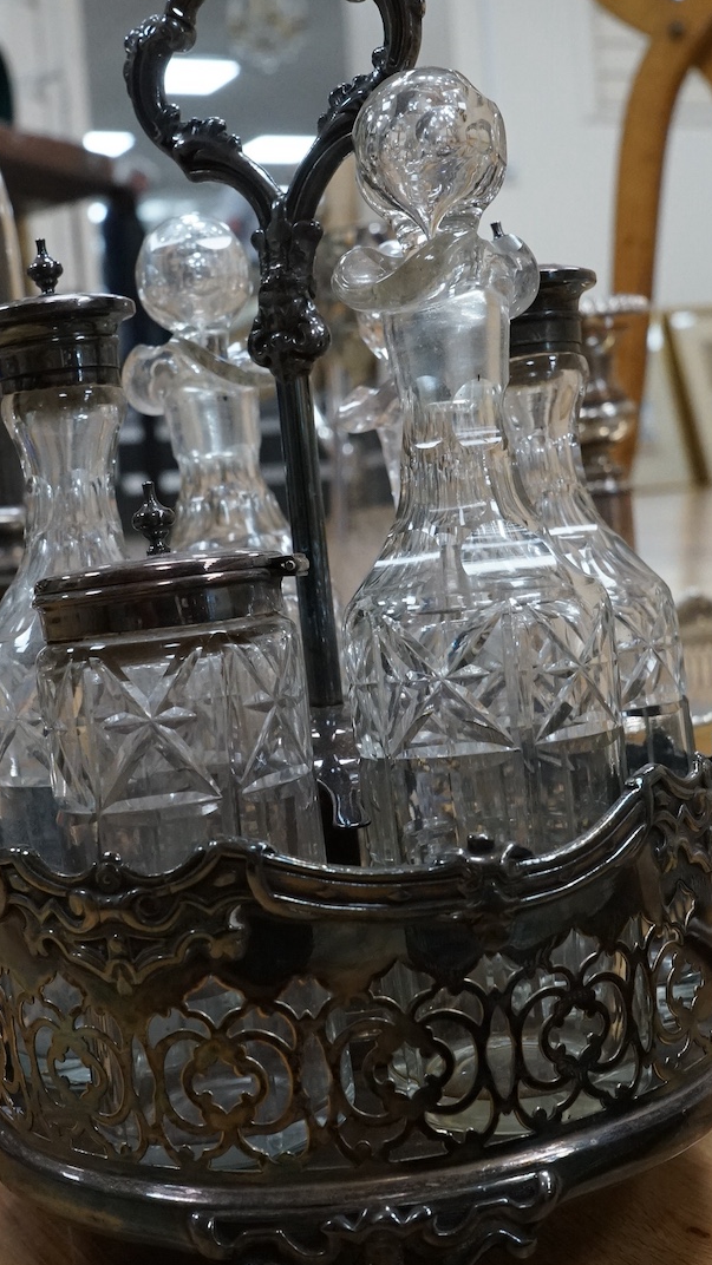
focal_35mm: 47
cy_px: 579
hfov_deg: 25.4
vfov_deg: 43.7
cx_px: 344
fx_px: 1577
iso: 3200
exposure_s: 1/80
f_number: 9
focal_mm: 28
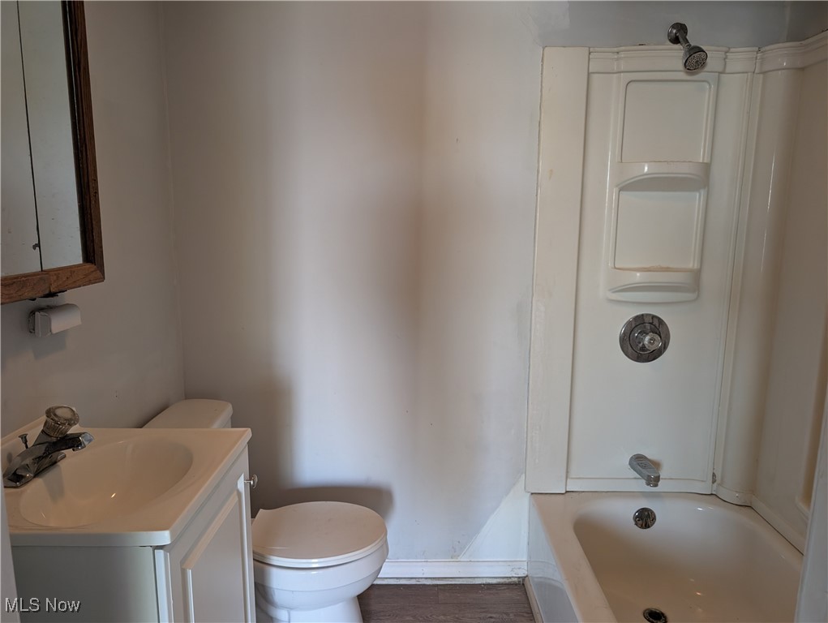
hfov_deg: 71.5
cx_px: 414
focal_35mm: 24
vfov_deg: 56.9
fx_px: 575
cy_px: 312
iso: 587
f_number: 1.68
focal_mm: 6.9
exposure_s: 1/120
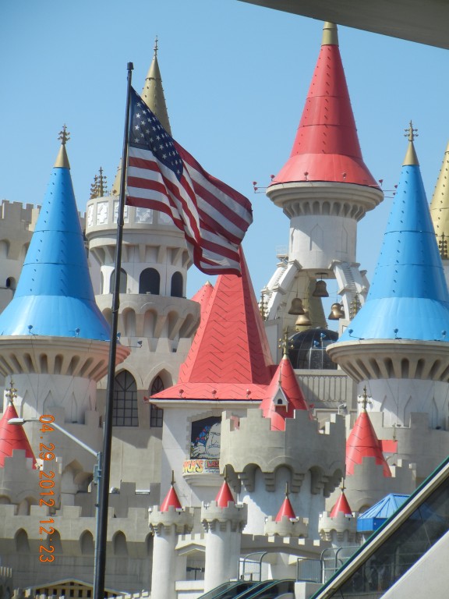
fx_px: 3009
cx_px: 224
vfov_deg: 11.4
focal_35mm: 174
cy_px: 300
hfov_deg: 8.5
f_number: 4.6
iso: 160
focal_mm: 31.4
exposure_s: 1/838
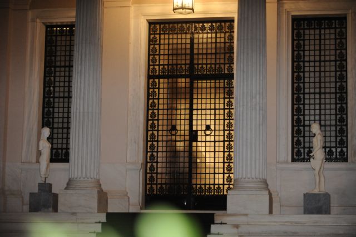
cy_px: 118
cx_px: 178
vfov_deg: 13.4
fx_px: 1008
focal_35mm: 102
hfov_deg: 20.0
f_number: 2.8
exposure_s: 1/250
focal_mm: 102
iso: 4000
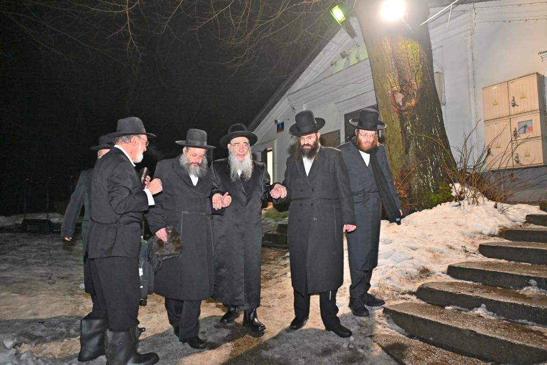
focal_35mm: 24
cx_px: 274
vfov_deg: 53.1
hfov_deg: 73.7
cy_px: 182
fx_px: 365
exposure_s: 1/160
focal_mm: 24
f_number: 4
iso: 2000
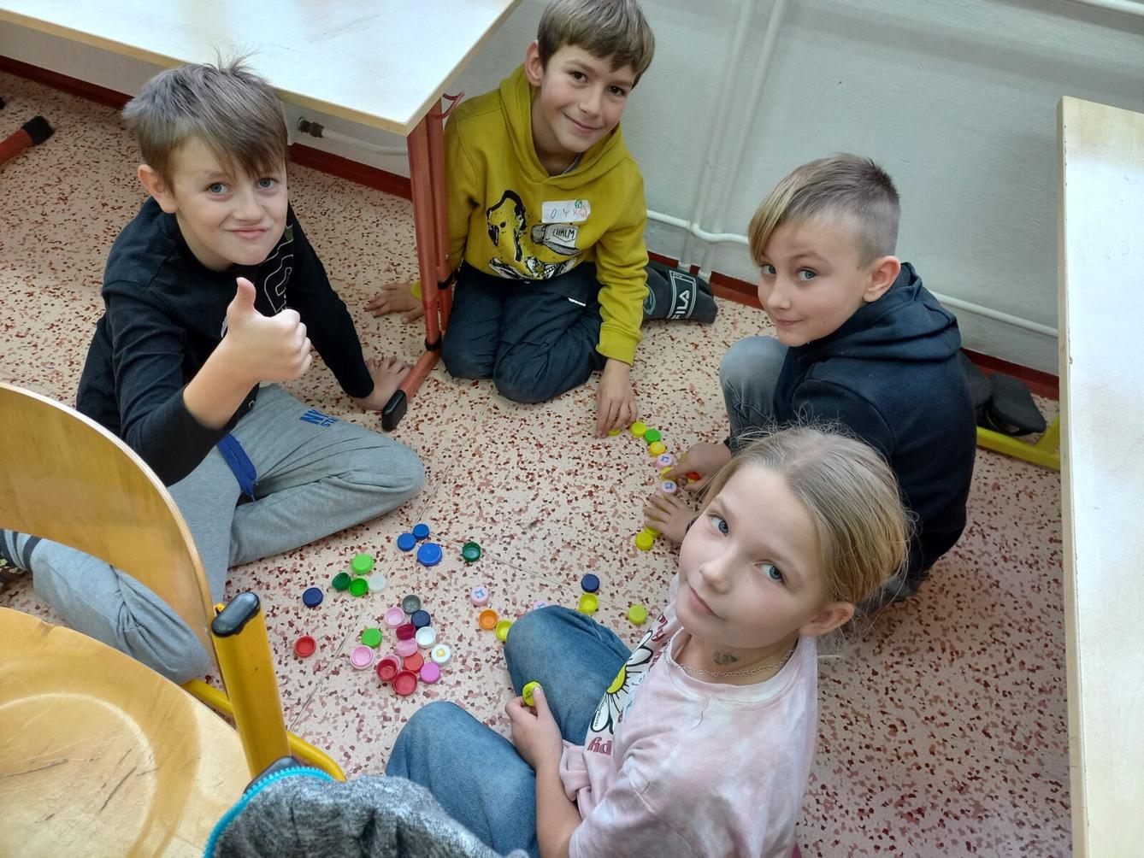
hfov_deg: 69.4
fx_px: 826
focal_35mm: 25
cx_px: 572
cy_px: 429
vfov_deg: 54.9
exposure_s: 1/50
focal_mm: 4.65
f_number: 1.8
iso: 125
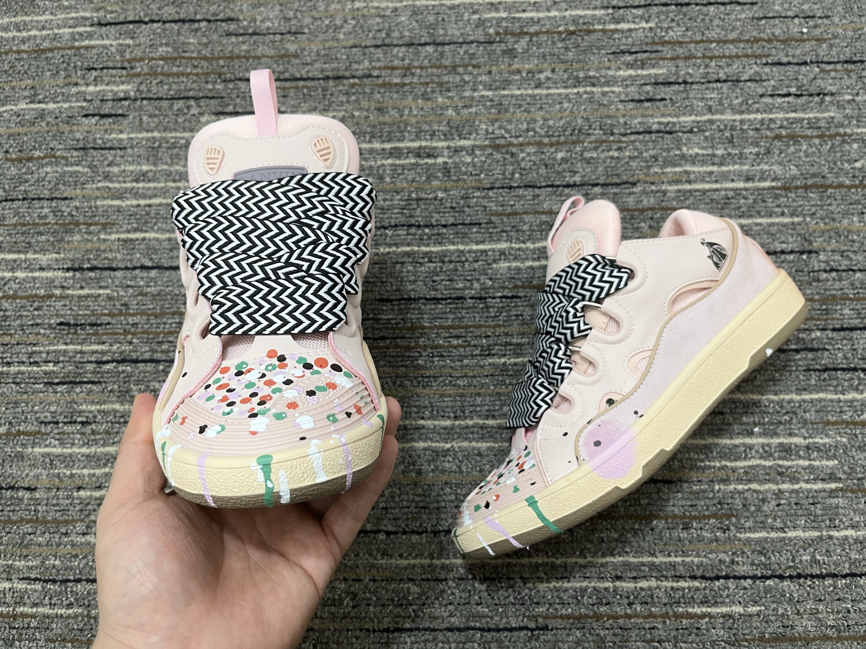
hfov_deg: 67.3
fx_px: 650
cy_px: 324
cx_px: 433
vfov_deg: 53.1
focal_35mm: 26
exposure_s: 1/50
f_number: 1.6
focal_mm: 5.1
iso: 80
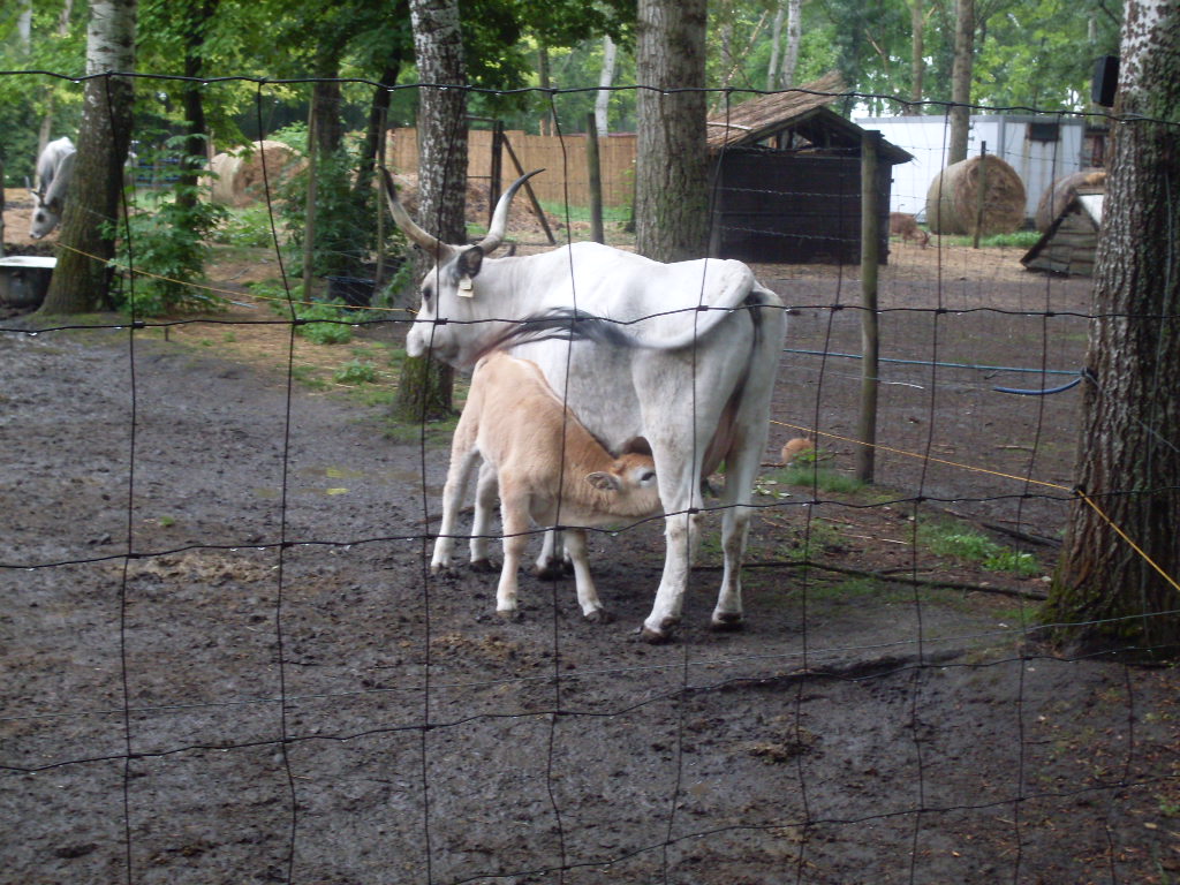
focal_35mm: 71
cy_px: 442
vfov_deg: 20.7
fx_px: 2420
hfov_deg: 27.4
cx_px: 590
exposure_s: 1/45
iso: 160
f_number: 3.7
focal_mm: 11.7
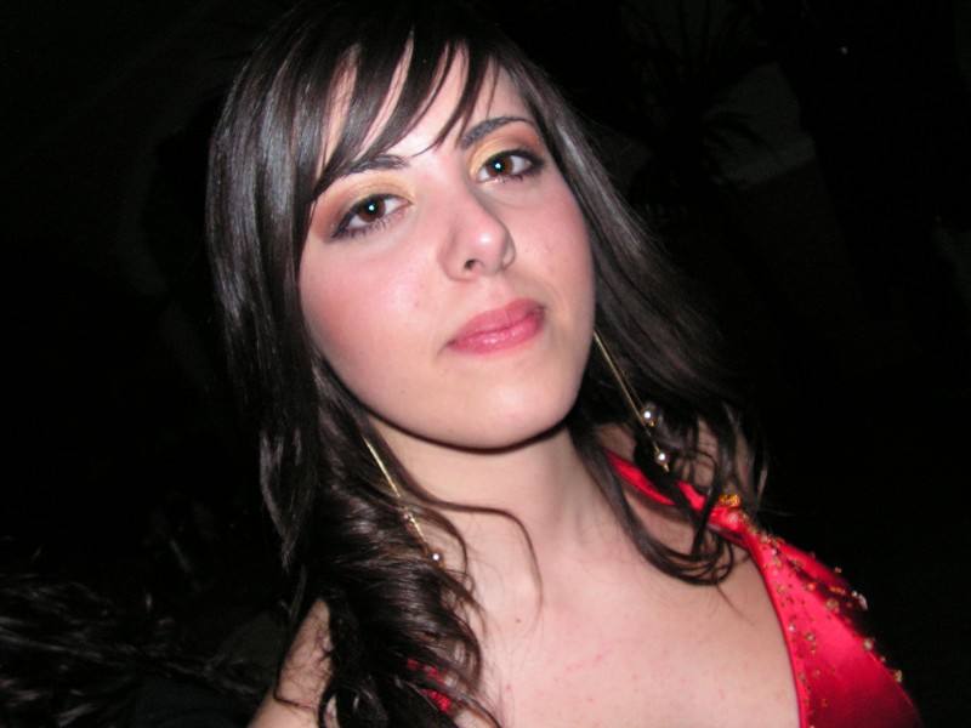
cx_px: 486
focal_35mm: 36
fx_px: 1010
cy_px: 364
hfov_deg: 51.4
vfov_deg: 39.7
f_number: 3.2
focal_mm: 6
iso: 200
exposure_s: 1/40
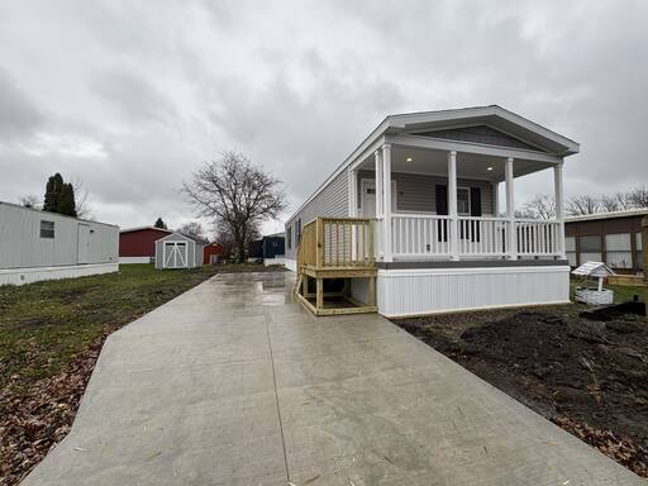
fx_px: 262
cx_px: 324
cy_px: 243
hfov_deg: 102.1
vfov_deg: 85.7
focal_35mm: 14
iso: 40
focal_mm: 2.22
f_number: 2.2
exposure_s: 1/295
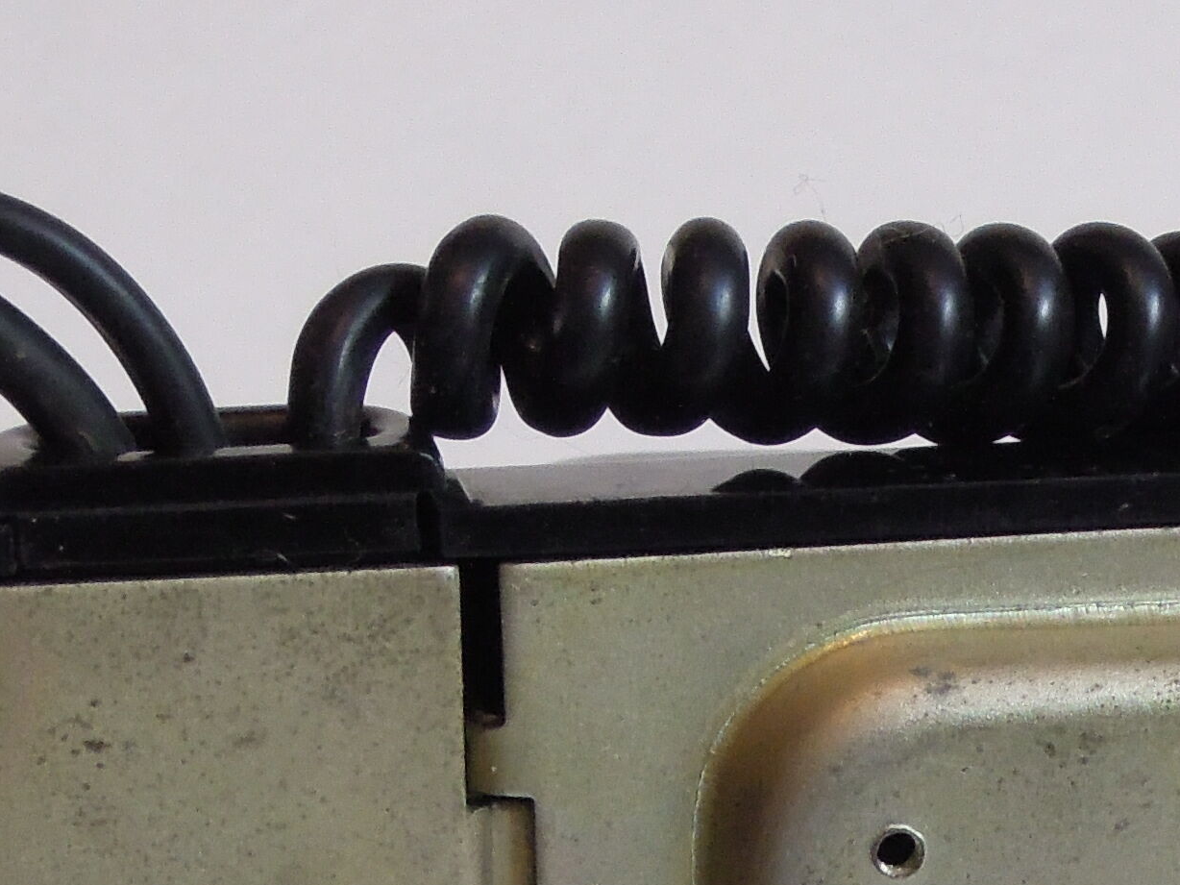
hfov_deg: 9.8
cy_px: 1180
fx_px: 6886
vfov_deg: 7.3
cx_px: 936
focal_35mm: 202
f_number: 4.2
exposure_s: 1/25
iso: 500
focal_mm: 11.1
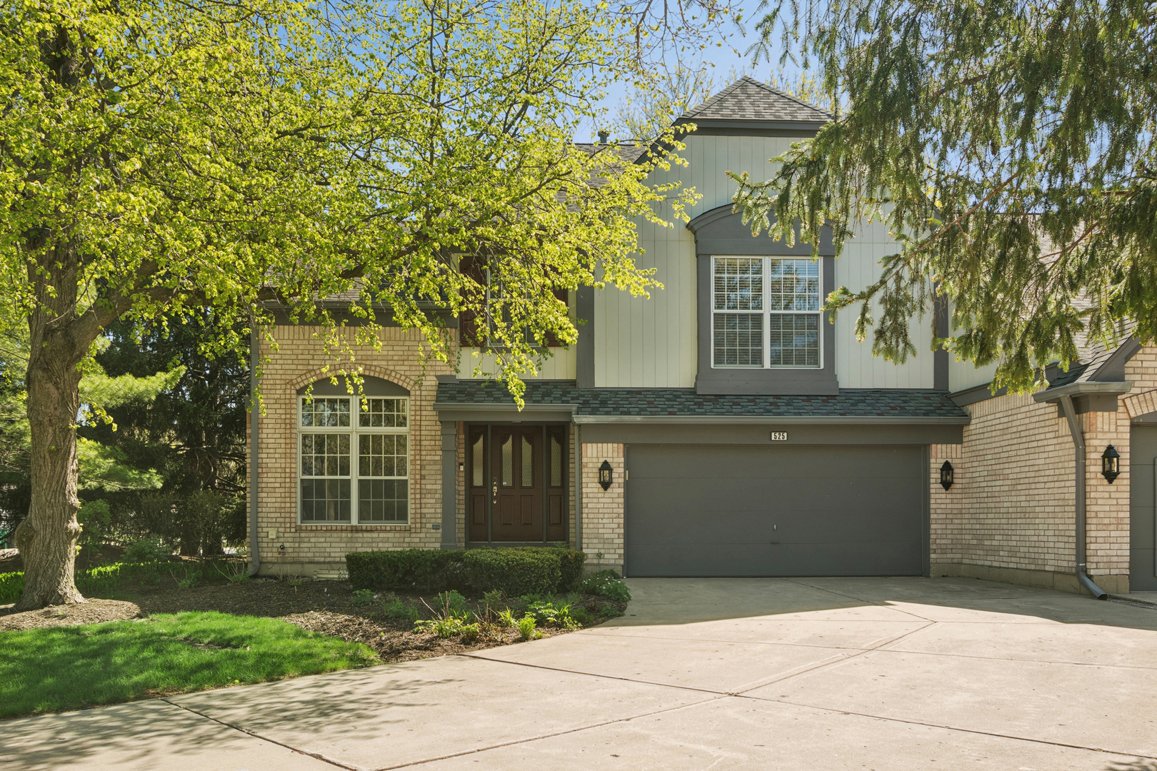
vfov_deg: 46.4
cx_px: 578
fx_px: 900
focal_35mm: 28
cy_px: 386
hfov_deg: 65.5
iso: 200
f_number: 8
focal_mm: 19
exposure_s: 1/125
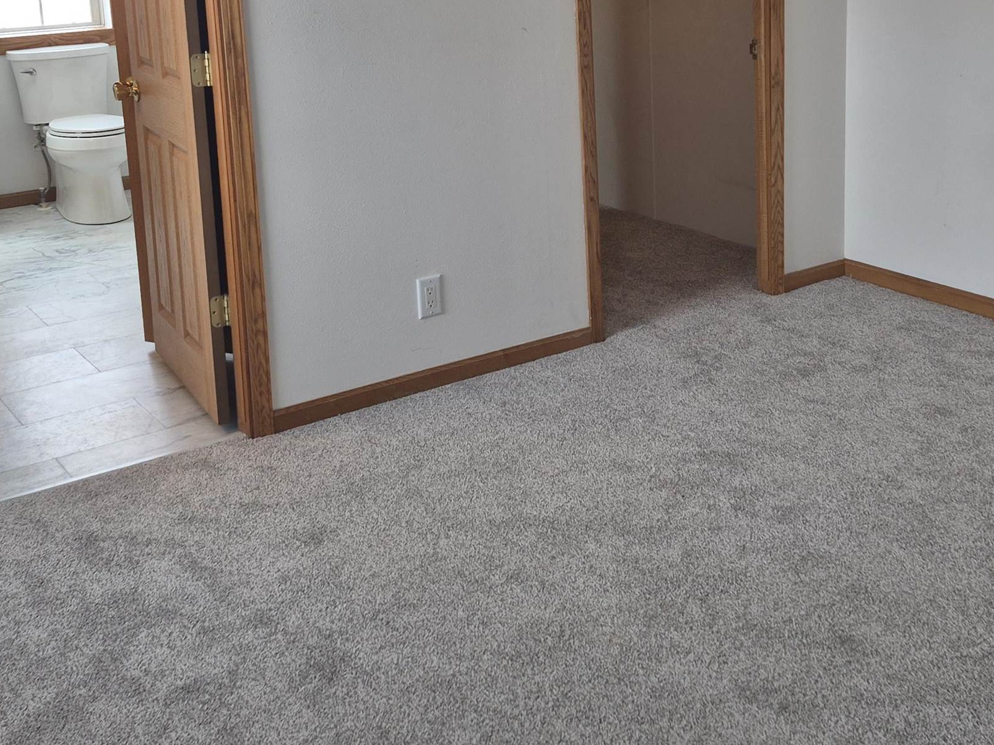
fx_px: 1263
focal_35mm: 44
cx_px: 589
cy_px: 140
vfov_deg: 31.9
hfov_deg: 42.8
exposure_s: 1/120
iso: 80
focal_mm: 5.4
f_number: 1.8
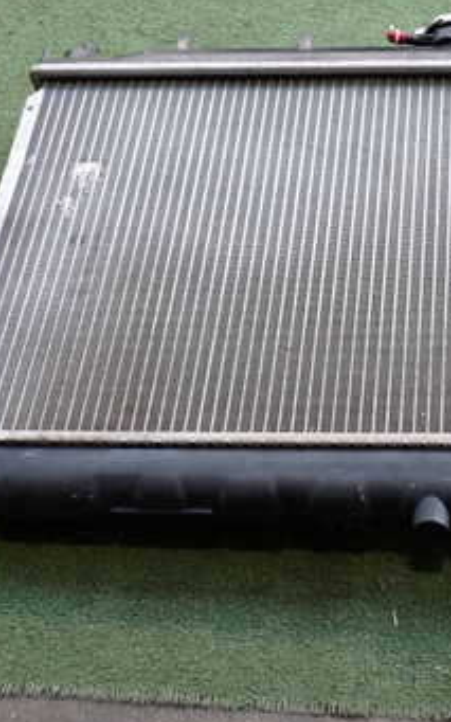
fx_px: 1102
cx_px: 440
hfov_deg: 22.3
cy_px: 313
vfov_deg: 36.2
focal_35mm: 56
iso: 200
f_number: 2.3
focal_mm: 5.4
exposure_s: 1/100
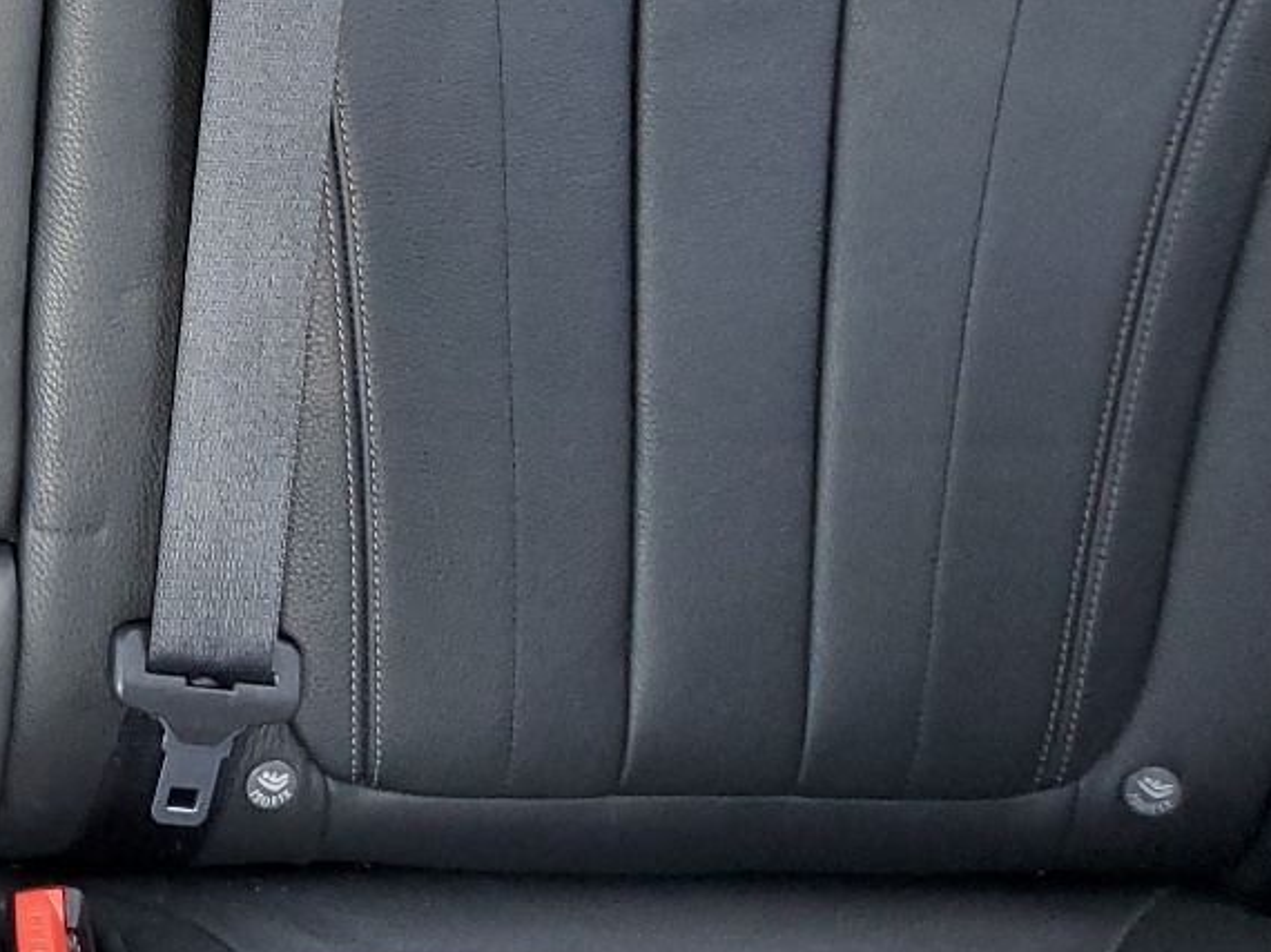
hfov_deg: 23.8
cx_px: -343
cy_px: 29
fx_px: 2679
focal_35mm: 73
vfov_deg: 19.6
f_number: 1.5
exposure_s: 1/60.2
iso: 140
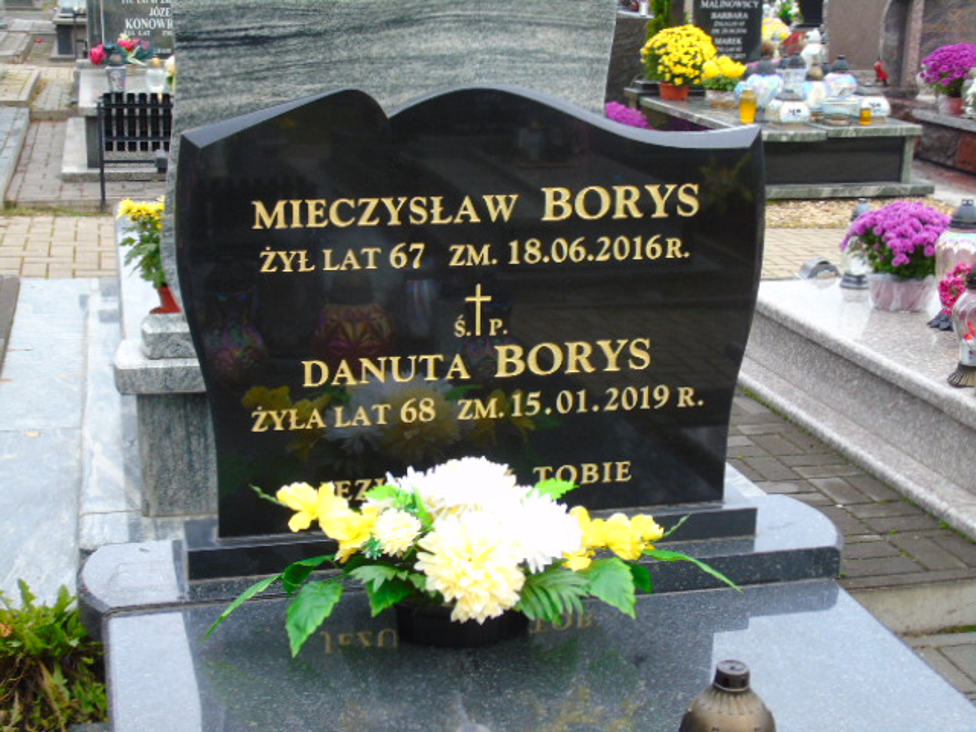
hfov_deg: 35.5
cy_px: 366
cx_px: 488
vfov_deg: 27.0
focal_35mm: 54
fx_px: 1523
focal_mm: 9.6
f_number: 4.3
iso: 100
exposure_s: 1/30
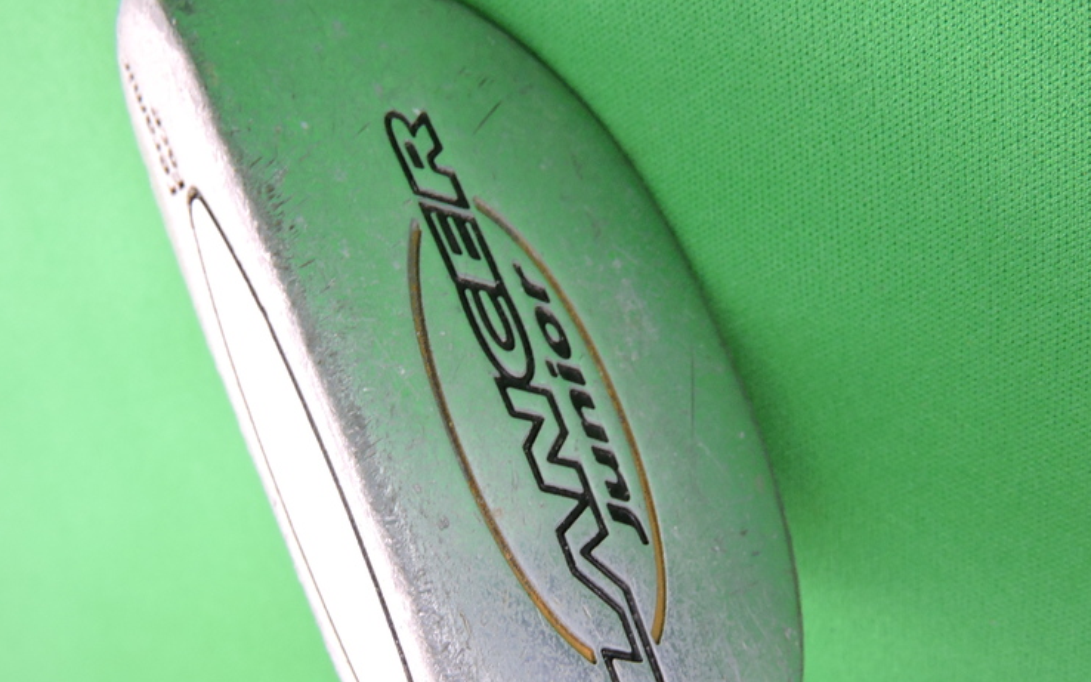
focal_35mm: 50
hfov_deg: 40.3
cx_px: 558
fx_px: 1486
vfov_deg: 25.8
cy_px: 417
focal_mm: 8.1
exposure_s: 1/30
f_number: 4
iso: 360
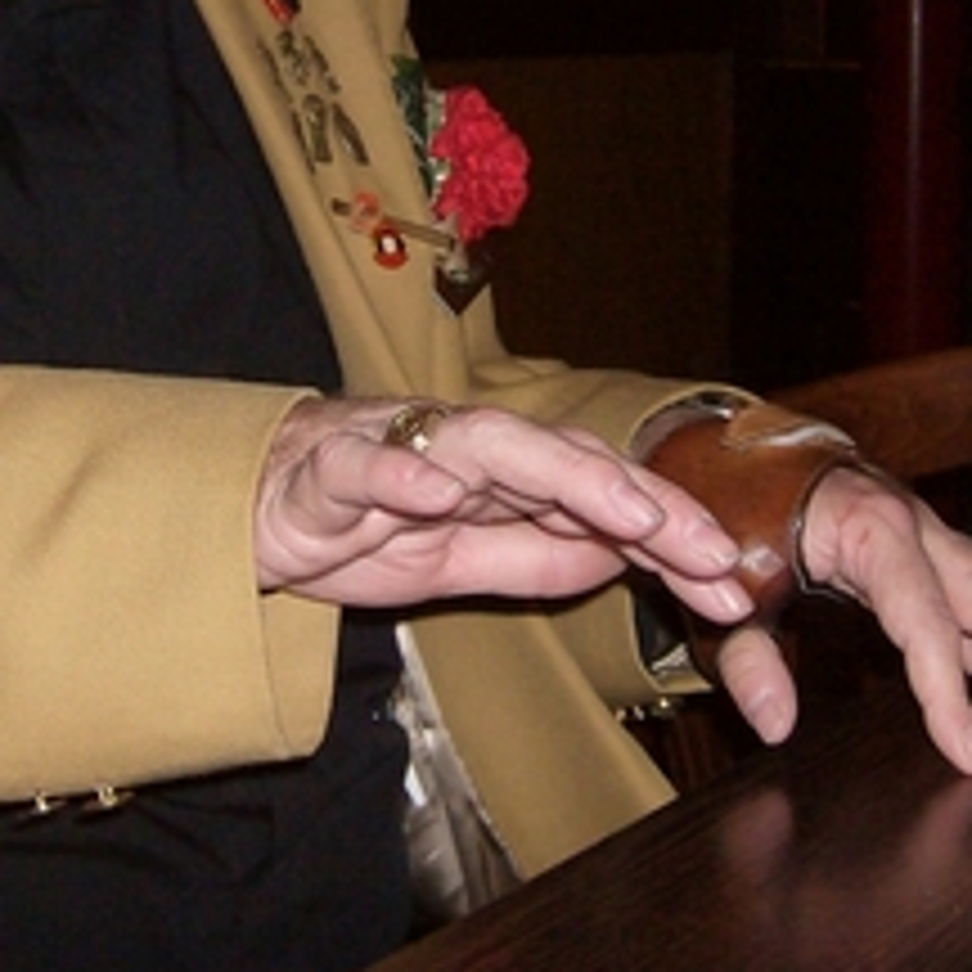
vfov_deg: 19.5
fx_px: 2796
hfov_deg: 19.7
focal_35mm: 88
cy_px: 155
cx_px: 531
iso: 200
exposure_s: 1/60
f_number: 2.8
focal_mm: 6
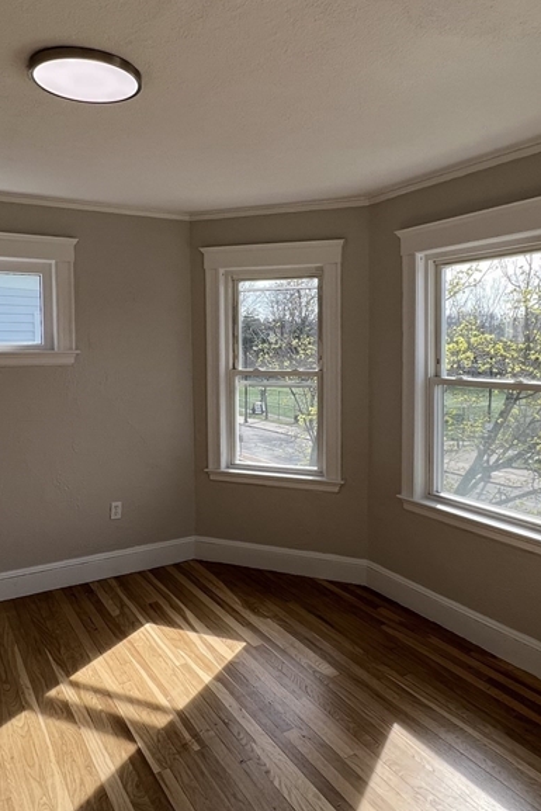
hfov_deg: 53.1
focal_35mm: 24
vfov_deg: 73.6
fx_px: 541
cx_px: 289
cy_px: 374
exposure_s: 1/410
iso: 32
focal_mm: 1.57
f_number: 1.8
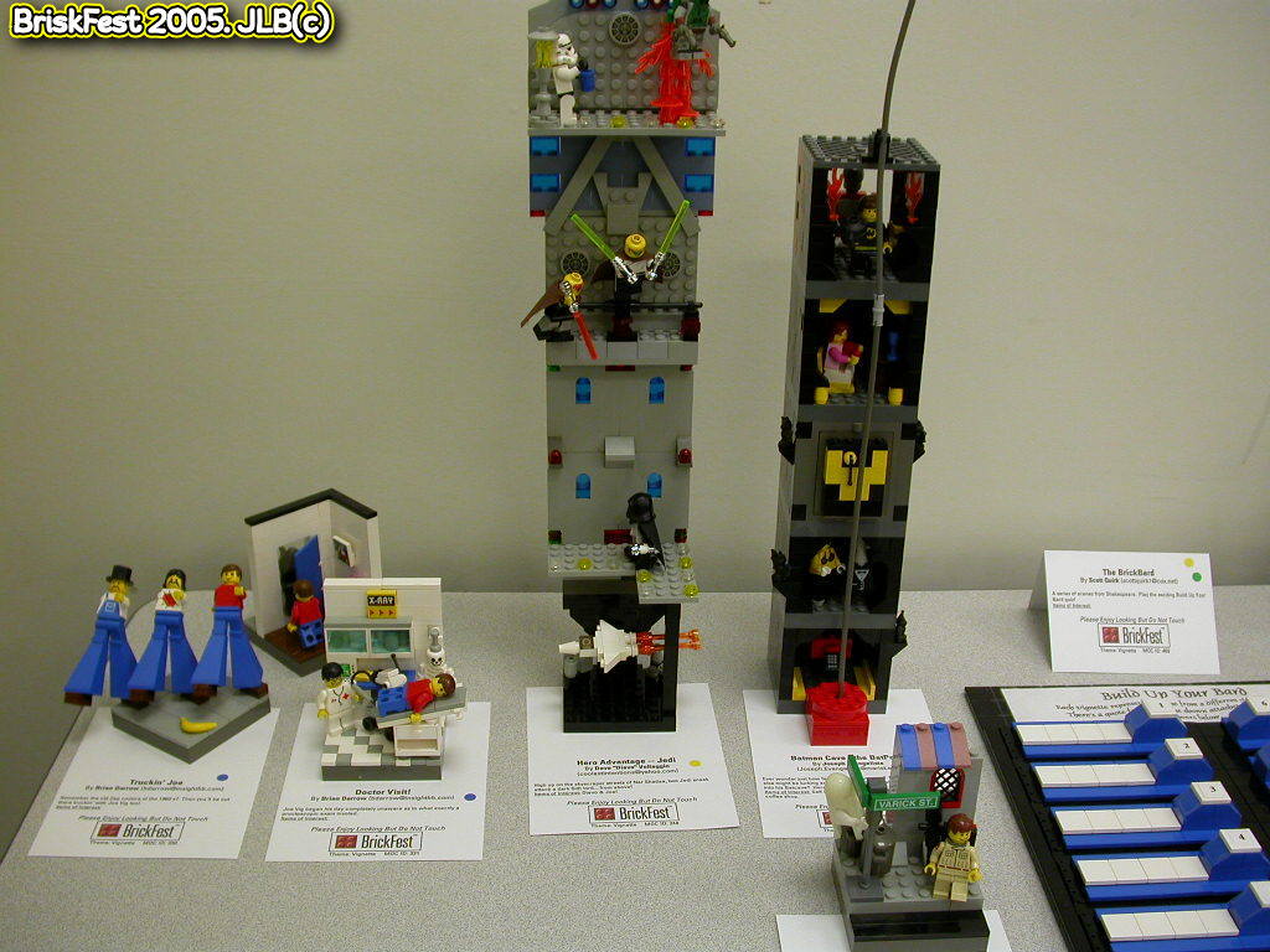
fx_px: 1394
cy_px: 476
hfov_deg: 49.0
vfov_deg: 37.7
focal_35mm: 38
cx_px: 635
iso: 100
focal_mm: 7.85
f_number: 2.6
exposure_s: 1/13.8
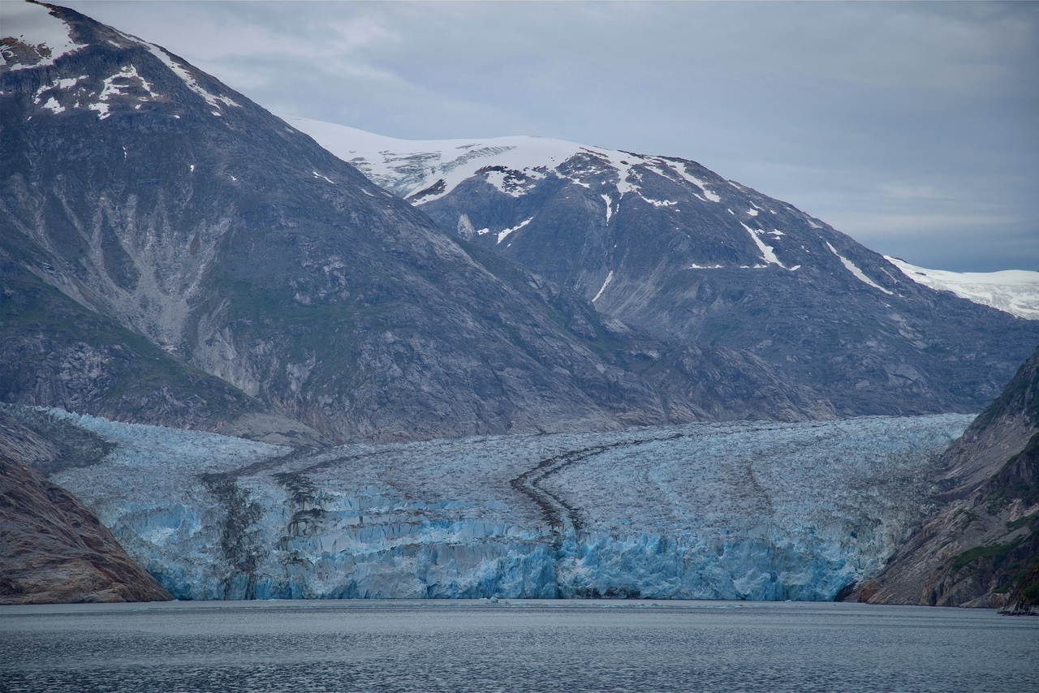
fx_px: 3464
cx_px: 520
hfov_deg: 17.1
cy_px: 346
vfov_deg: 11.4
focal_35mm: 120
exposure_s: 1/250
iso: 100
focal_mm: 120
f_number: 6.3
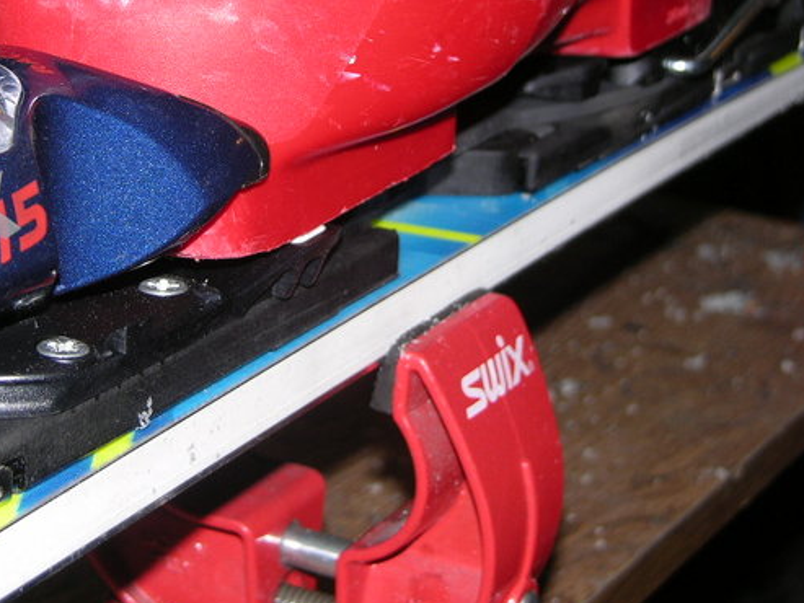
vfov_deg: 12.3
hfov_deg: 16.4
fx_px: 2788
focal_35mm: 120
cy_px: 176
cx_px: 320
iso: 50
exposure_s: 1/120
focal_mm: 18.8
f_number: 3.3
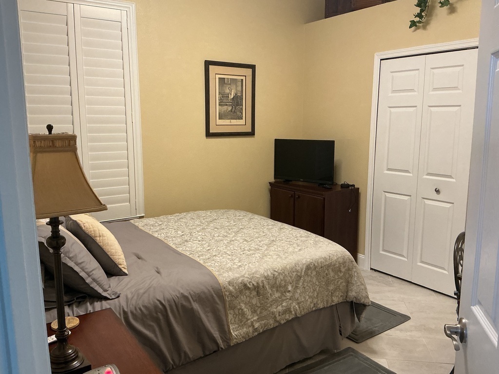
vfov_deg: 48.2
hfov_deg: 61.7
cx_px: 250
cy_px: 187
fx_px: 418
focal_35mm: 29
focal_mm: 3
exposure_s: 1/60
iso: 125
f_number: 1.8
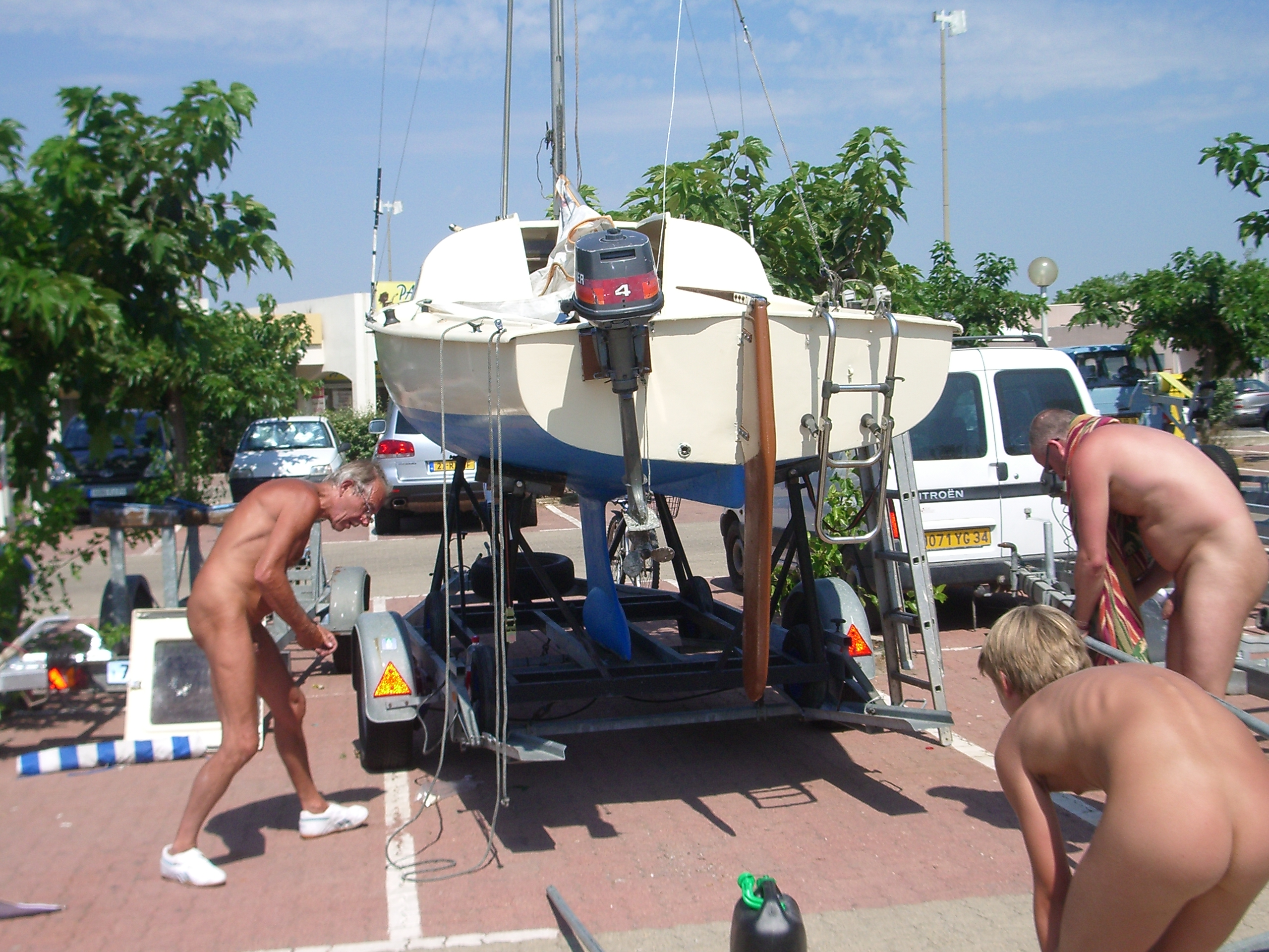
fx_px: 1796
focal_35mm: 49
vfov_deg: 29.7
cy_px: 476
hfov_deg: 38.9
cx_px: 634
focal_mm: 8.2
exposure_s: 1/500
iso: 80
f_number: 5
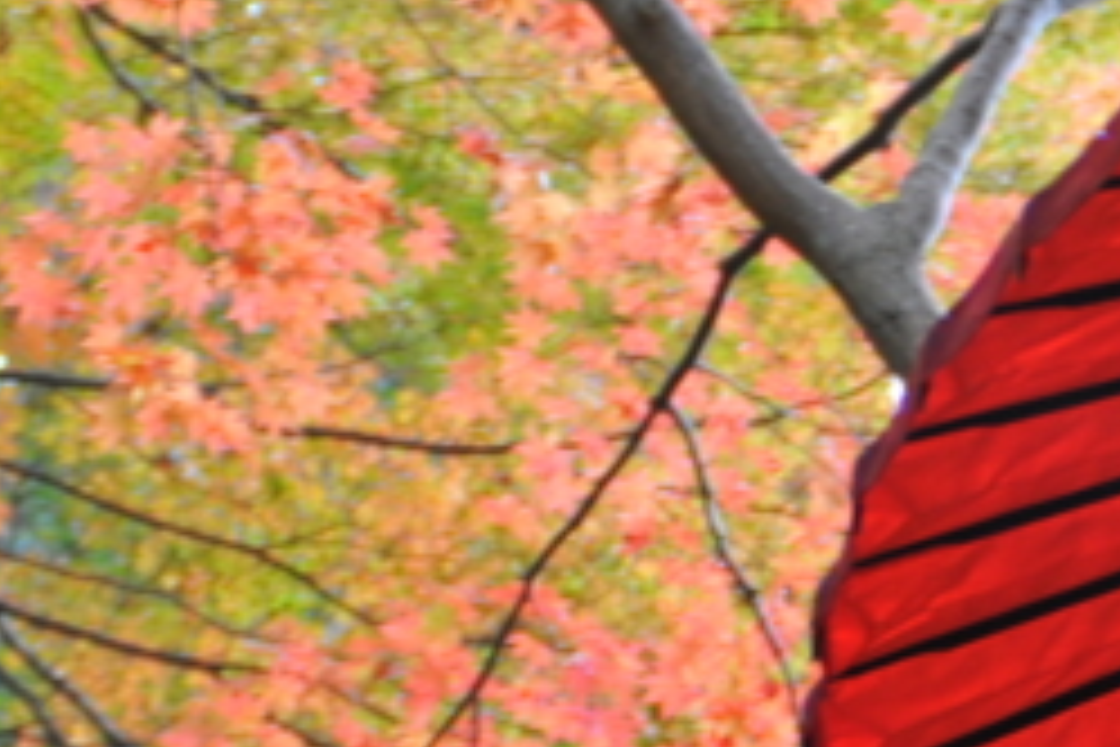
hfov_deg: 8.7
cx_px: 1196
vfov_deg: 5.8
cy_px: -130
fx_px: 7279
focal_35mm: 234
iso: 200
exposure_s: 1/40
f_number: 4.5
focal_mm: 38
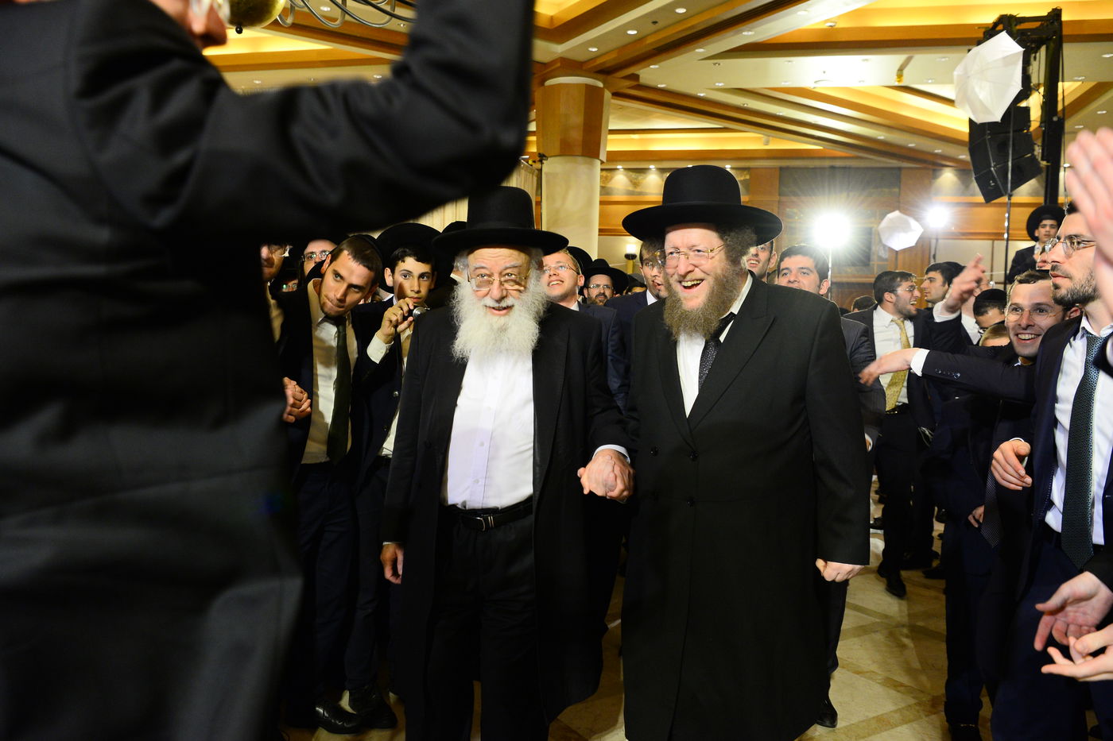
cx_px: 556
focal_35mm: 30
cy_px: 370
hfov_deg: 61.9
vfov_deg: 43.6
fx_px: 927
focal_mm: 30
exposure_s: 1/160
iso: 2500
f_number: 5
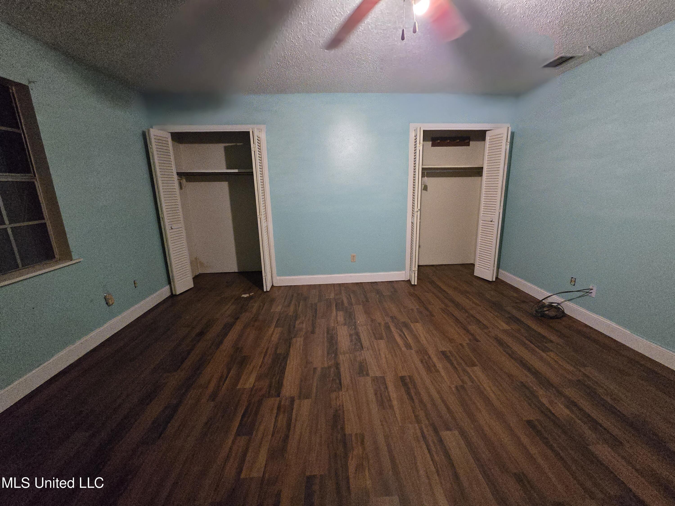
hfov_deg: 106.2
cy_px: 253
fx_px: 253
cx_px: 338
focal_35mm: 13
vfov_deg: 89.9
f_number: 2.2
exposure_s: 1/60
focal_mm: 2.2
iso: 1250
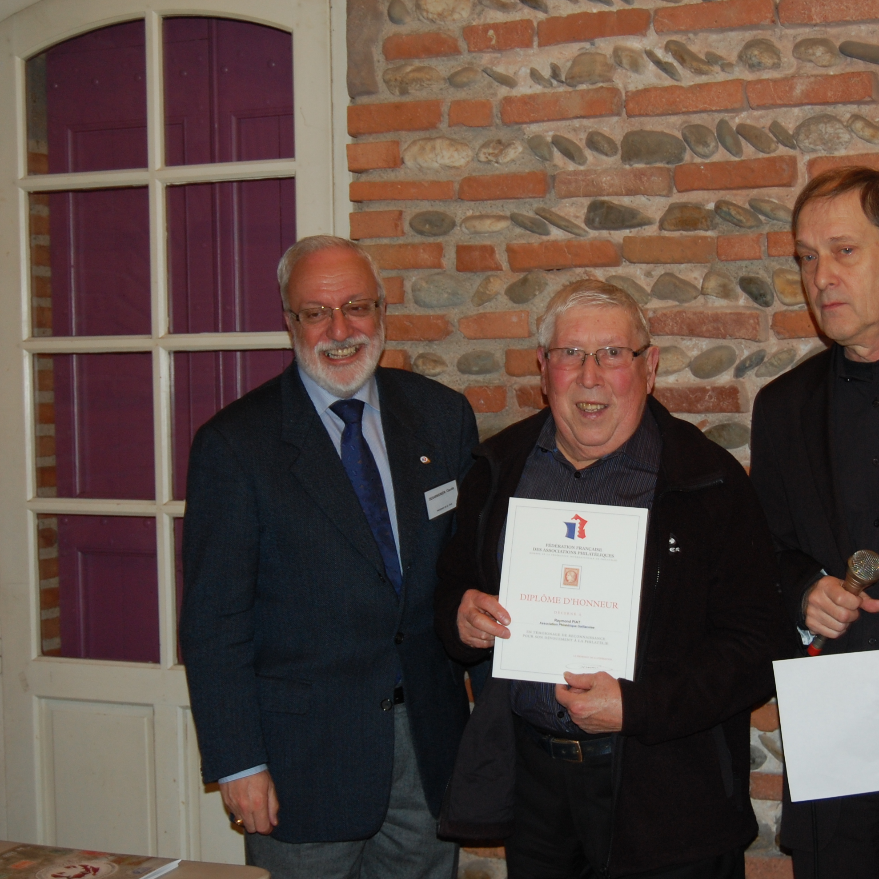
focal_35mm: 62
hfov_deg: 27.6
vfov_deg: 27.7
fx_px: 1781
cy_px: 441
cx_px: 574
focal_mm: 32
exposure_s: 1/60
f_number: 4.5
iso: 400
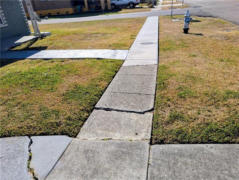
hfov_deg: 71.5
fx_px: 166
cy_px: 90
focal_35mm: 24
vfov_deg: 56.9
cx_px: 120
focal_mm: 6.9
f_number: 1.68
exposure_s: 1/2237
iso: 22
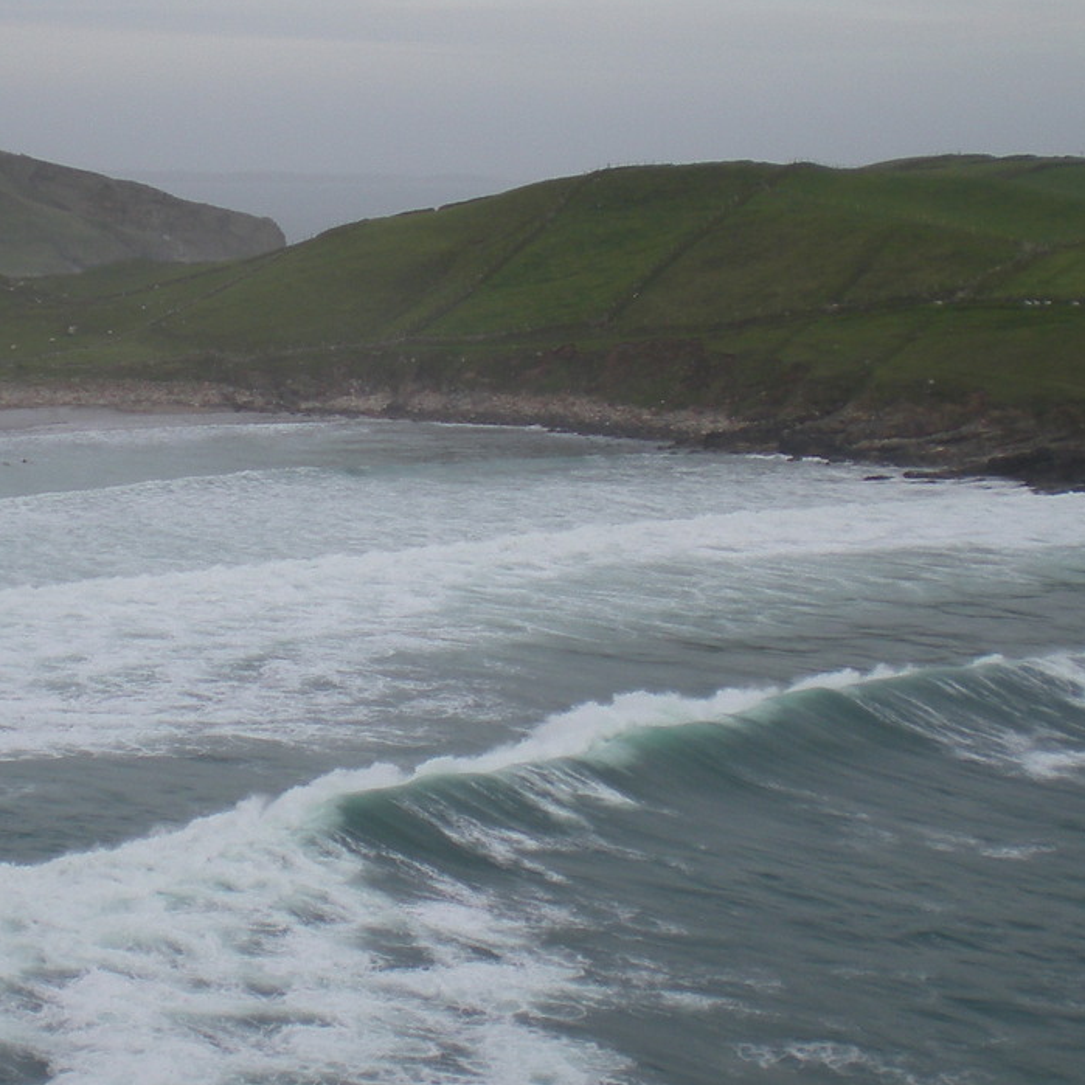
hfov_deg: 19.4
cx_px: 296
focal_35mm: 89
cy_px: 453
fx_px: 3156
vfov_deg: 19.5
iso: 64
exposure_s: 1/192
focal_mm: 7.4
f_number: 3.5
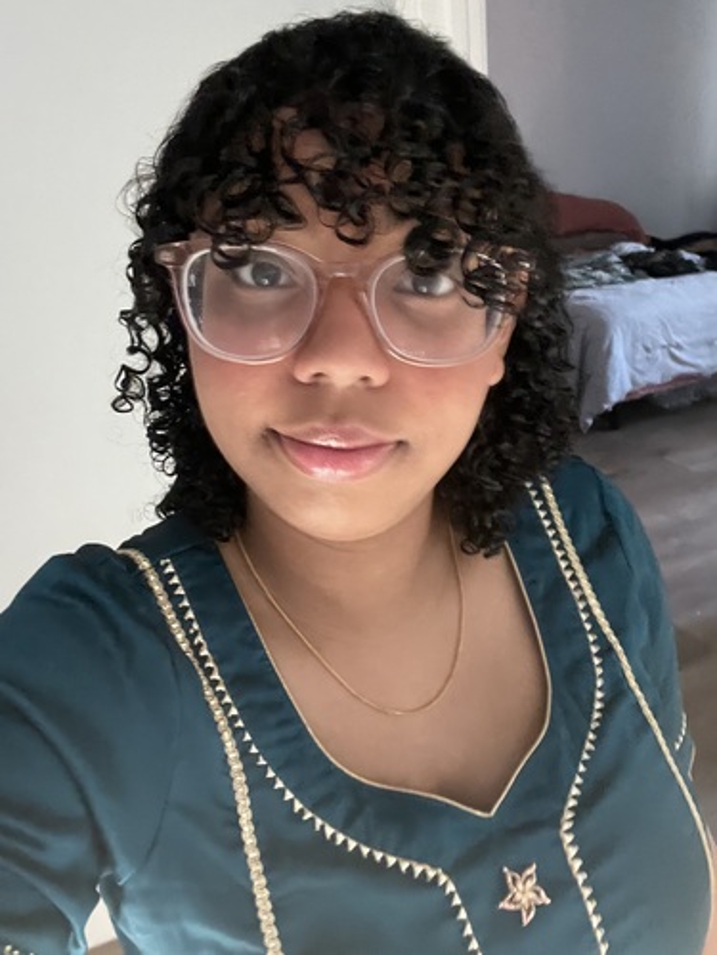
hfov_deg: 46.8
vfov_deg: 60.0
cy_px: 478
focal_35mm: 30
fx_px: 829
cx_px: 358
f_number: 2.2
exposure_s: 1/24
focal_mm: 2.71
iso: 800
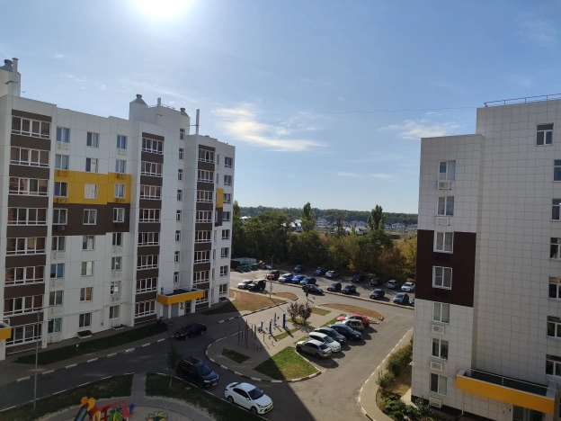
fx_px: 405
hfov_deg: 69.4
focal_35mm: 25
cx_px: 280
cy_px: 210
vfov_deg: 54.9
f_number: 1.89
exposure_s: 1/2068
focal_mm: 5.95
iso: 51
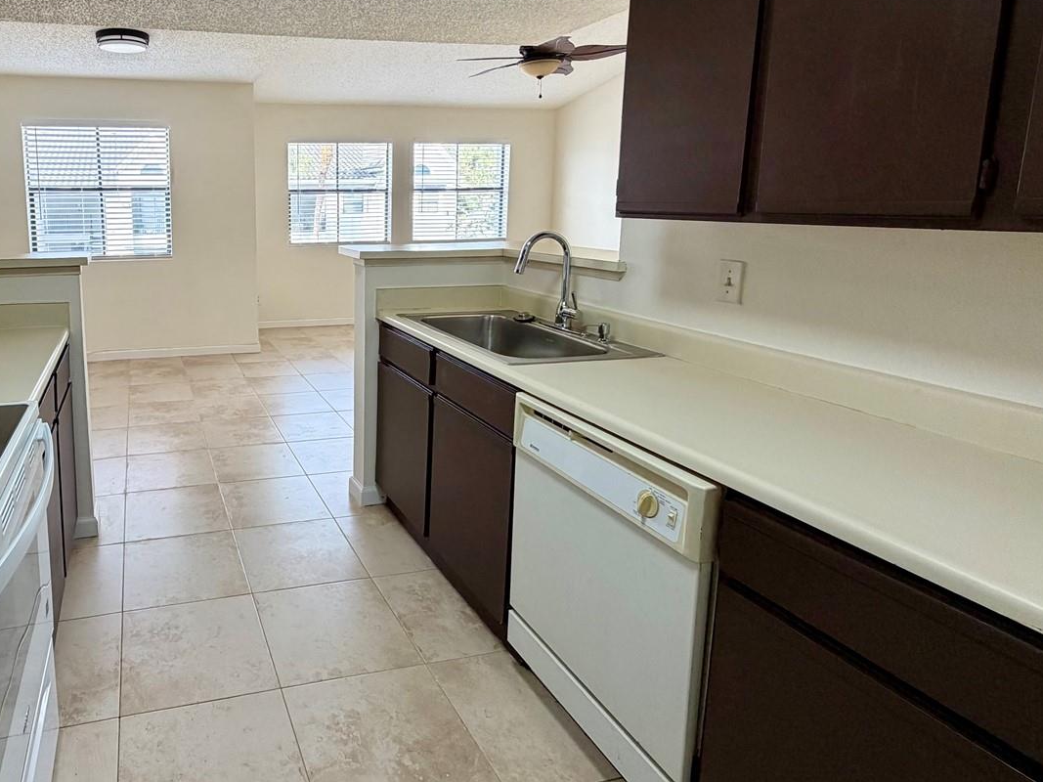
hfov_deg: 74.0
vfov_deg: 62.5
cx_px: 275
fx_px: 633
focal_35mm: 21
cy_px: 290
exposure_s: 1/120
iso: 125
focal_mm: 2.22
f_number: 2.2
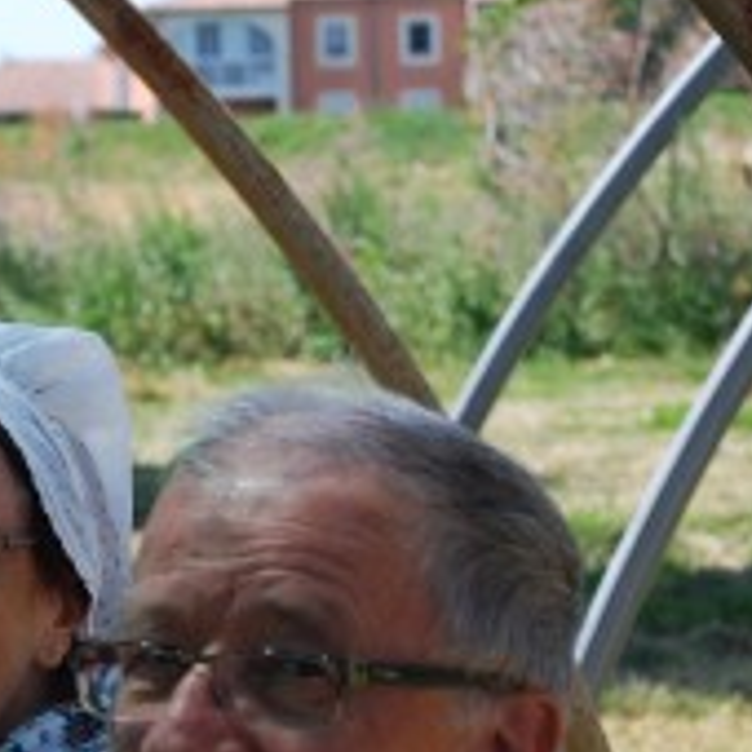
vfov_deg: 6.6
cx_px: -142
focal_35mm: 265
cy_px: 613
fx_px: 6503
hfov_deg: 6.6
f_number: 6.3
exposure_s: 1/160
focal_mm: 55
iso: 100
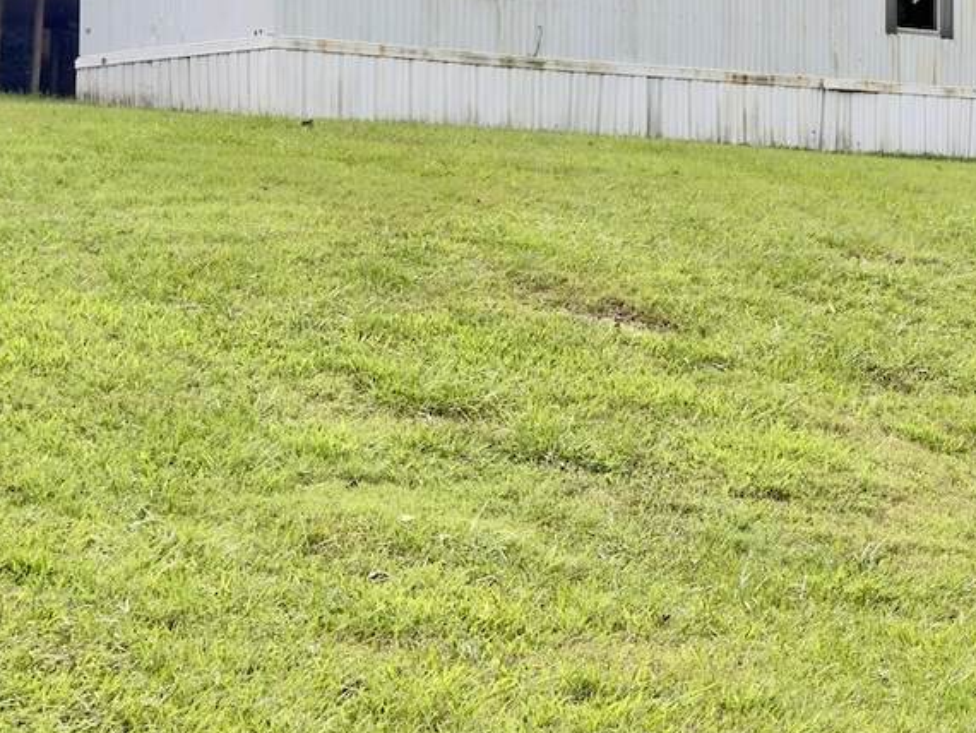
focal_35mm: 92
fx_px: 2595
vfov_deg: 16.0
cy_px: 231
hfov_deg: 21.0
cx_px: 806
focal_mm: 6.76
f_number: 1.78
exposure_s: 1/312
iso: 100
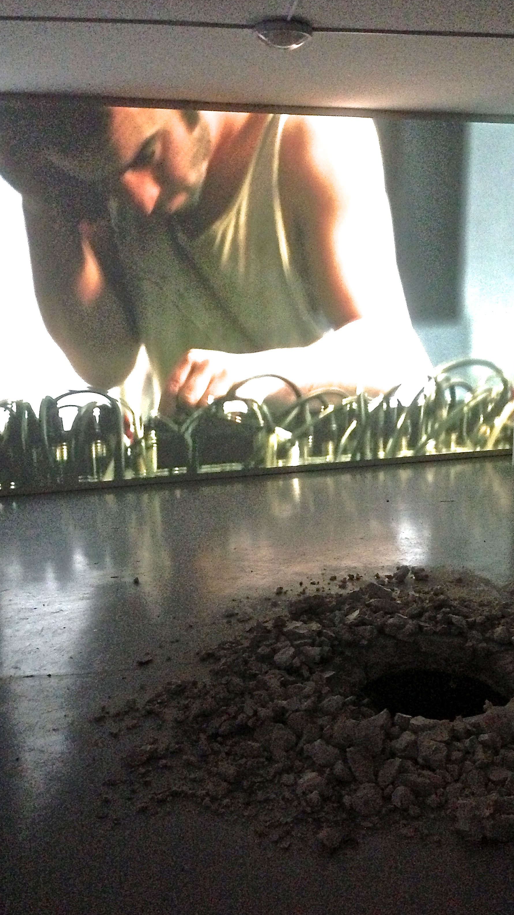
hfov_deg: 31.7
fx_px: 897
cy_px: 463
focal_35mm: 37
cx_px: 344
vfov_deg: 54.0
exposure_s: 1/15
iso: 800
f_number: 2.4
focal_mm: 4.13
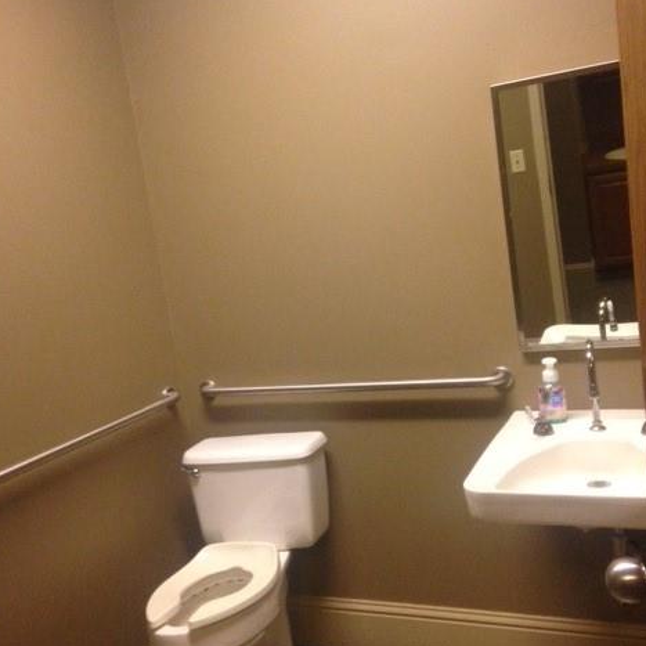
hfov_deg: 41.9
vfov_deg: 41.8
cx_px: 320
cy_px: 342
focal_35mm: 40
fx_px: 845
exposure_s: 1/20
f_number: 2.4
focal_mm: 4.12
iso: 320
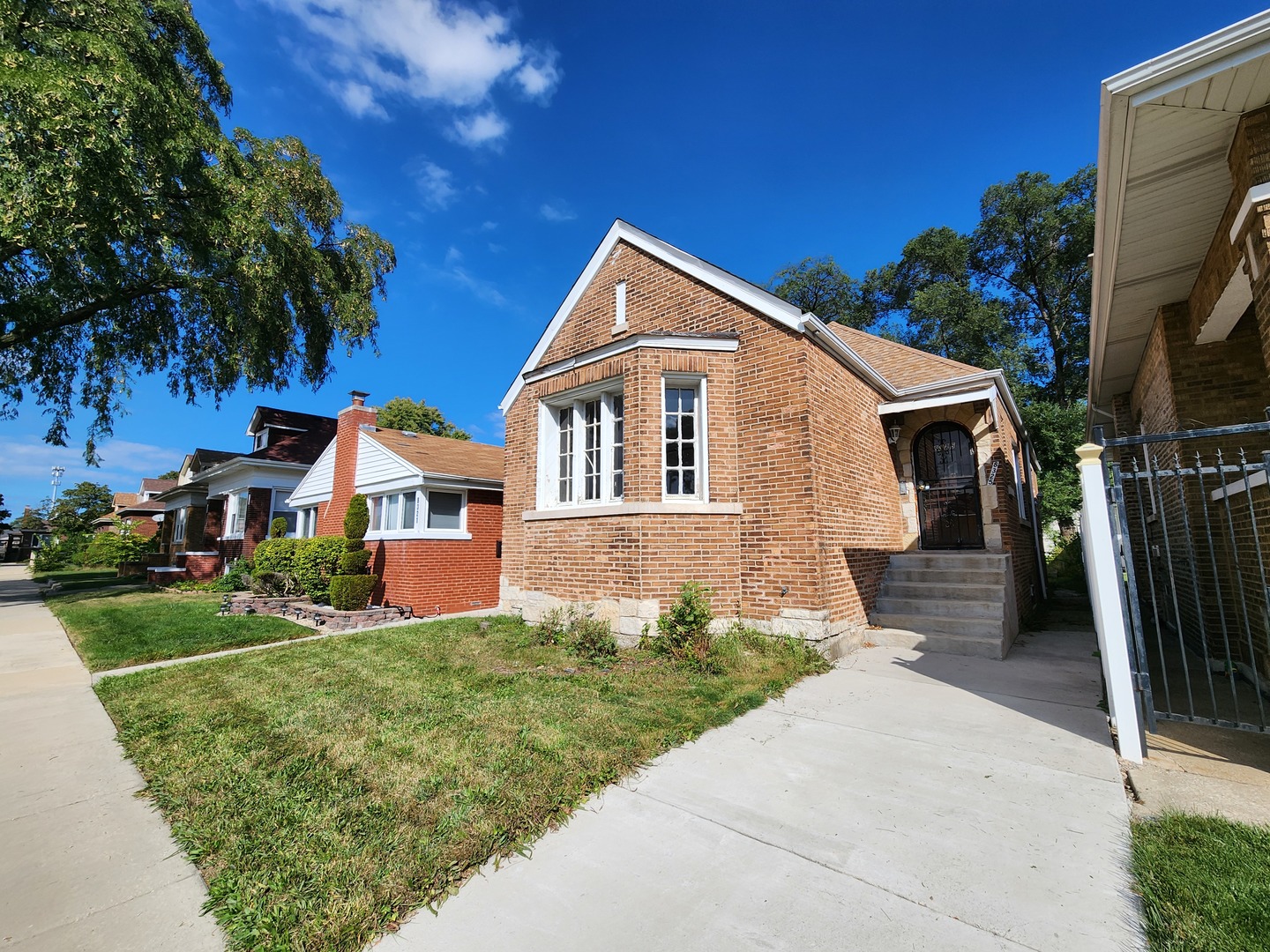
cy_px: 476
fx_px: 477
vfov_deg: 89.9
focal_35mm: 13
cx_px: 635
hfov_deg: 106.2
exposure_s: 1/2635
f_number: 2.2
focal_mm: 2.2
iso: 50
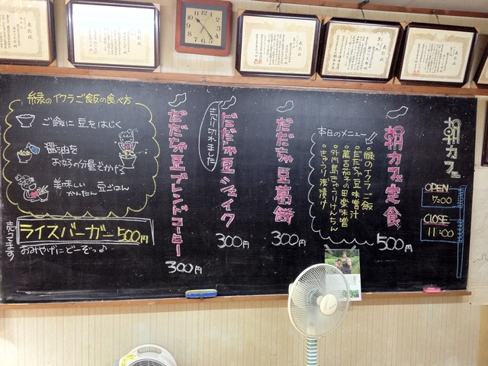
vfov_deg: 40.7
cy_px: 183
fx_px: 493
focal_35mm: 35
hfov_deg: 52.6
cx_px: 244
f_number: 2.4
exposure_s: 1/20
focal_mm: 4.28
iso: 200
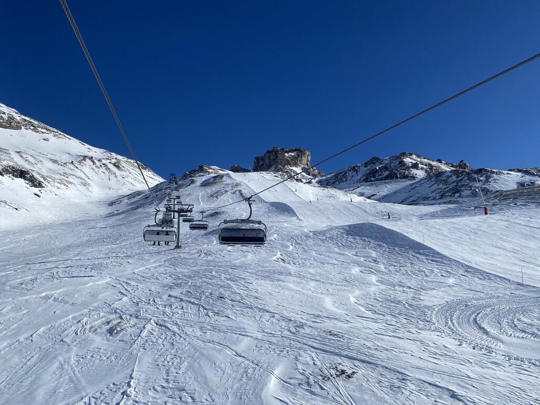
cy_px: 202
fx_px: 406
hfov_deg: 67.3
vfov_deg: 53.1
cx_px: 270
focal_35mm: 26
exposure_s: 1/7692
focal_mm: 4.25
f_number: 1.8
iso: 32
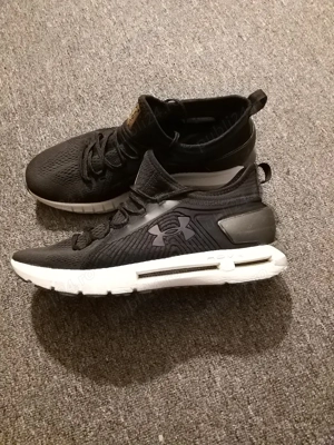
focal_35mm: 27
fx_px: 347
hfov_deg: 51.4
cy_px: 222
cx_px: 167
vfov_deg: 65.3
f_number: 1.7
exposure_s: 1/17
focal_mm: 3.93
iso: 1000
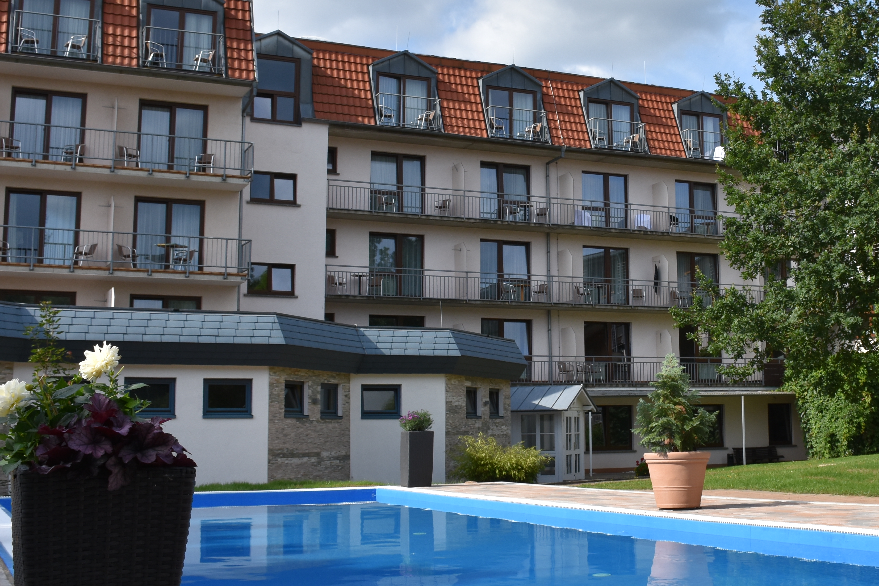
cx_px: 635
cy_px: 231
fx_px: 1196
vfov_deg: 27.5
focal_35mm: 49
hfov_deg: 39.5
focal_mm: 18
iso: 200
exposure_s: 1/500
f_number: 8
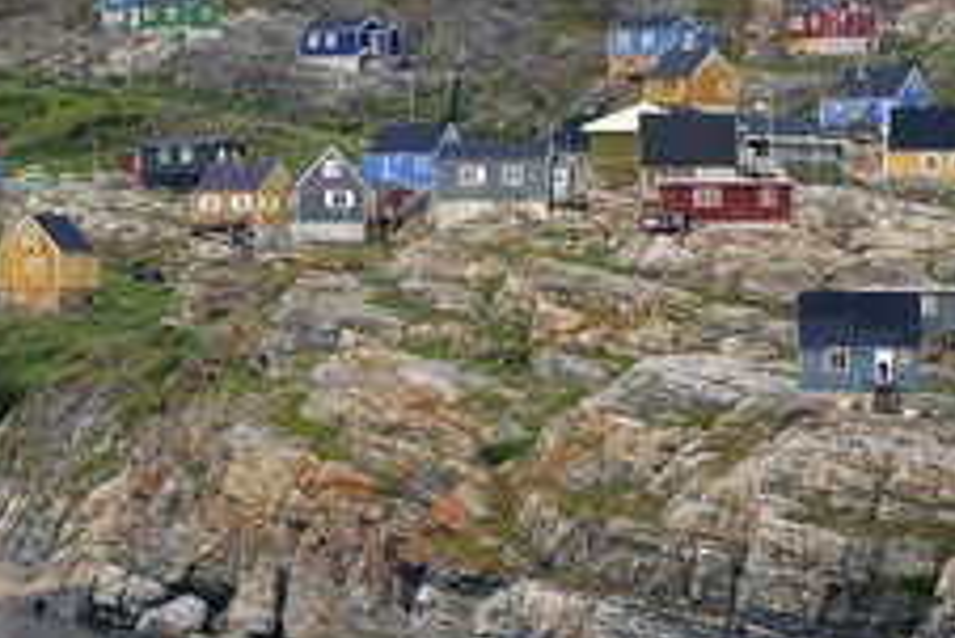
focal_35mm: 232
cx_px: 439
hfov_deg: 8.9
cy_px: 241
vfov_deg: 5.9
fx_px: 6158
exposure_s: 1/250
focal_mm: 125
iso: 800
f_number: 8
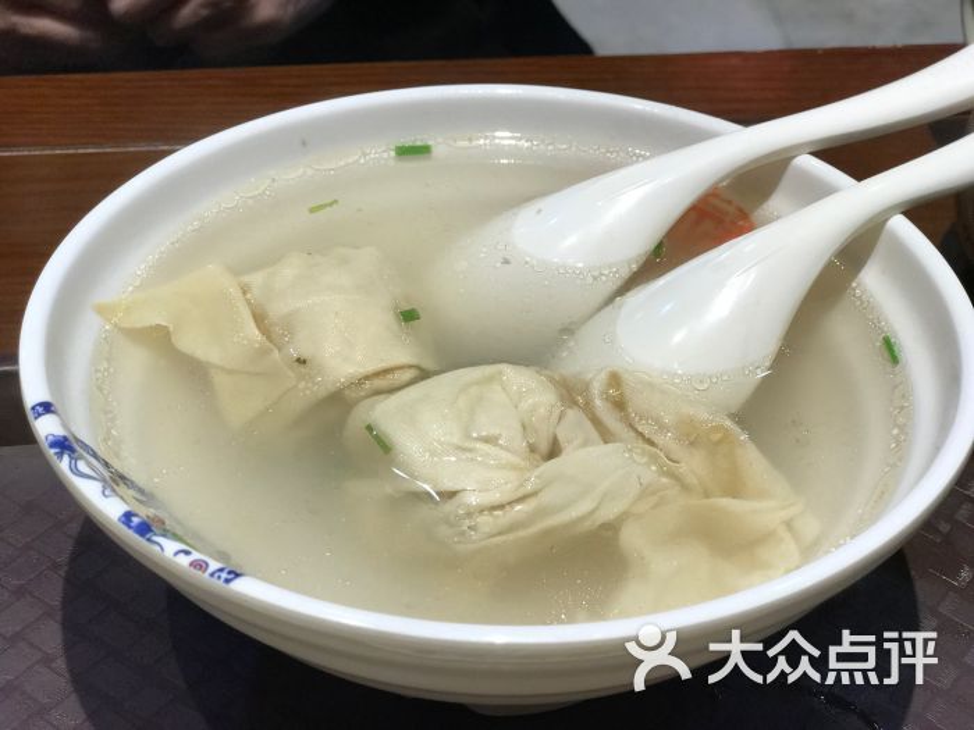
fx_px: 1604
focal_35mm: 57
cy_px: 365
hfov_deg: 33.8
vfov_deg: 25.7
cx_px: 487
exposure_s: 1/50
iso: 100
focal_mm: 6.6
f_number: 2.8
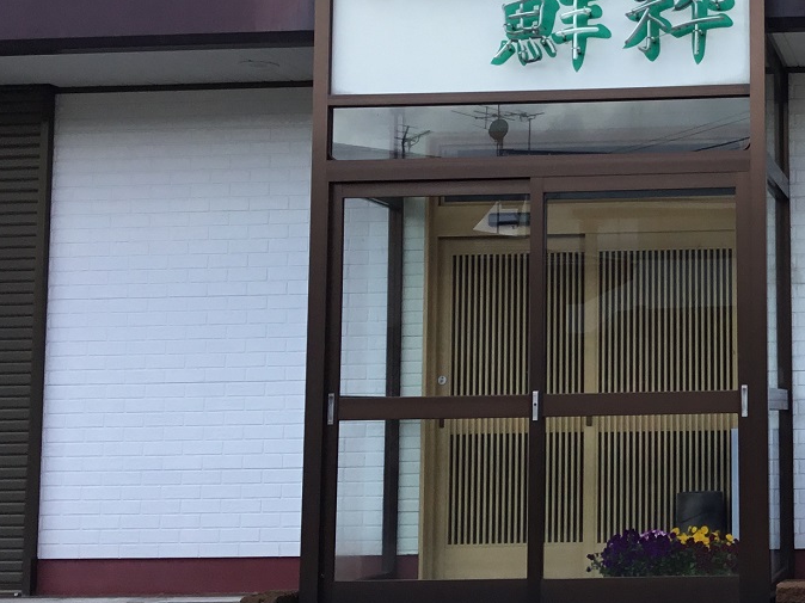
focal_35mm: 69
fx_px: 1604
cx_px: 831
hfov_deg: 26.5
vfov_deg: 21.3
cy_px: 230
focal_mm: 3.3
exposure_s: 1/550
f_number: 2.4
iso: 25
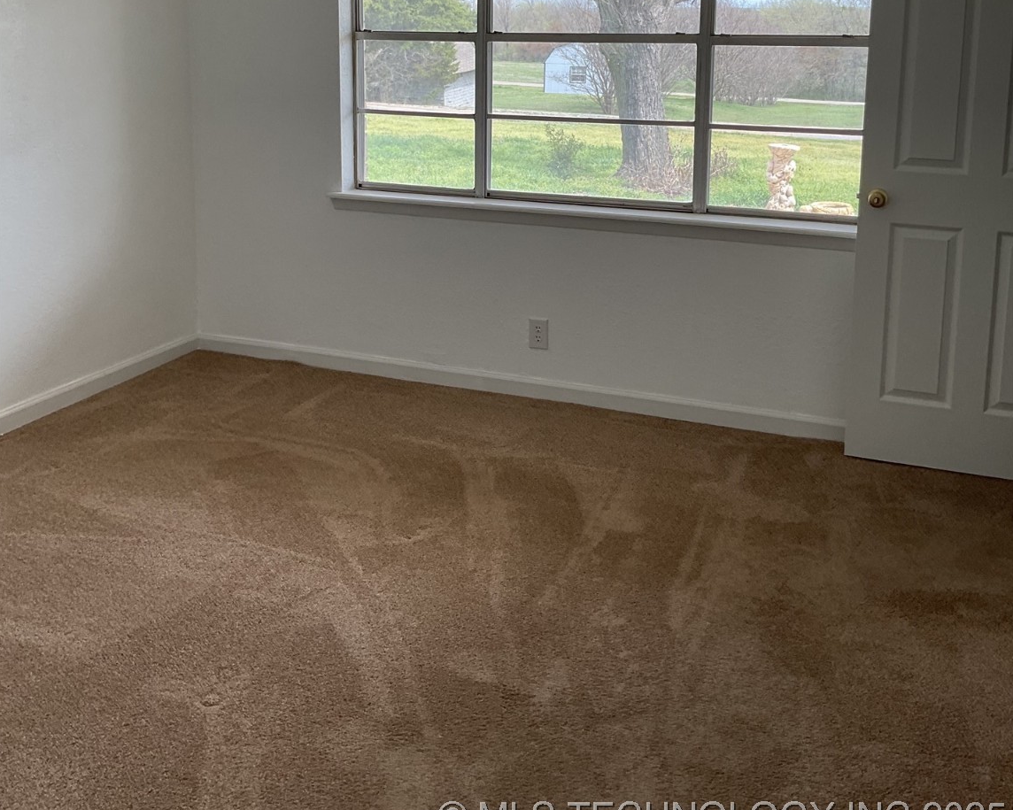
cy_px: 177
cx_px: 506
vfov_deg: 37.9
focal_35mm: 38
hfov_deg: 47.9
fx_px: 1139
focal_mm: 3
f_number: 1.8
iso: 16
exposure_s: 1/129
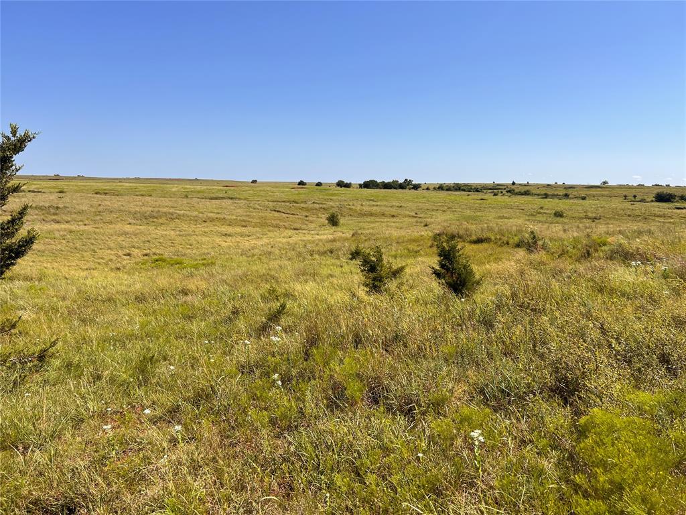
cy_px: 258
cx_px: 343
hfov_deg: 67.3
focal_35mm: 26
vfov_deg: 53.1
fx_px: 515
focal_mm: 5.7
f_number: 1.5
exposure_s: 1/4831
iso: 50
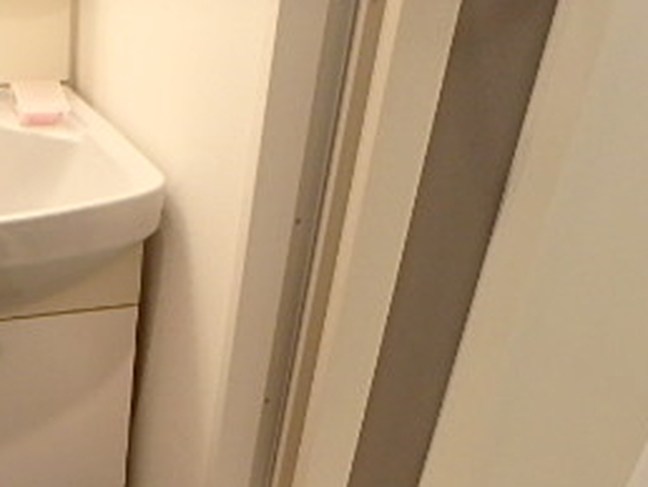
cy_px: 577
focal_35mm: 52
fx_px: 974
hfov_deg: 35.1
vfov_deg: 25.4
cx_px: 93
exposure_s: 1/30
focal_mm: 3.7
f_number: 3.5
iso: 500
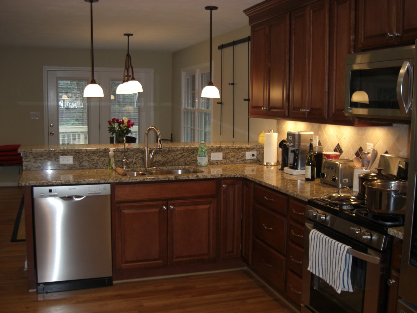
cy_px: 156
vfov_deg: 37.7
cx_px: 208
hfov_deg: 49.0
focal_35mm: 38
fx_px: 458
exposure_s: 1/60
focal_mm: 7.9
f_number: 2.8
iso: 200
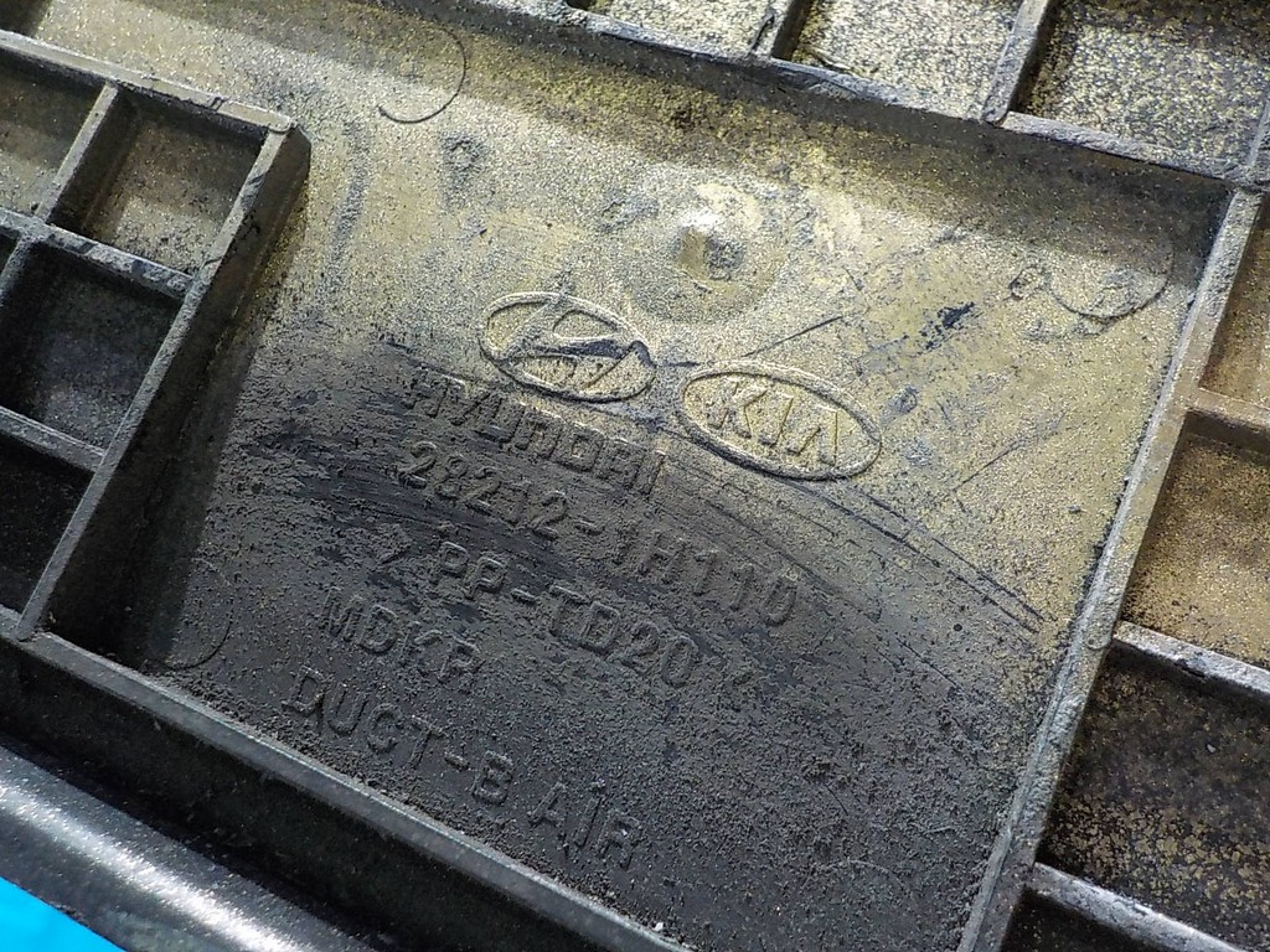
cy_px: 476
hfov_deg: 60.0
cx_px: 635
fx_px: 1101
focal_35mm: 30
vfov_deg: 46.8
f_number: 3.3
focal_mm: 4.1
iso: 400
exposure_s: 1/25
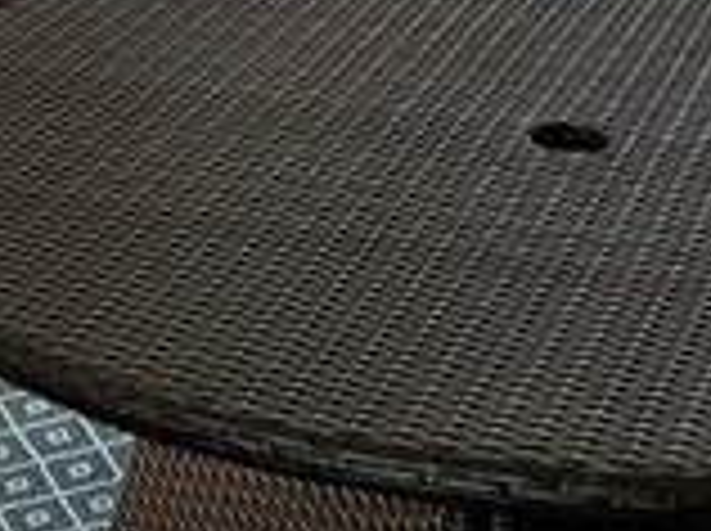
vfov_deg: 9.1
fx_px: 3199
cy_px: -423
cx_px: 99
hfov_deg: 12.6
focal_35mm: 156
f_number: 1.78
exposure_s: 1/1393
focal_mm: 6.86
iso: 80
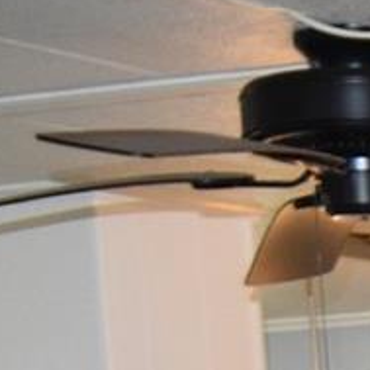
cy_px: 926
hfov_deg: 7.1
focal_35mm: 194
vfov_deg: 8.2
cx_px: 1396
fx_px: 2346
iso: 800
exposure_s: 1/80
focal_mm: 18
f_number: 4.5
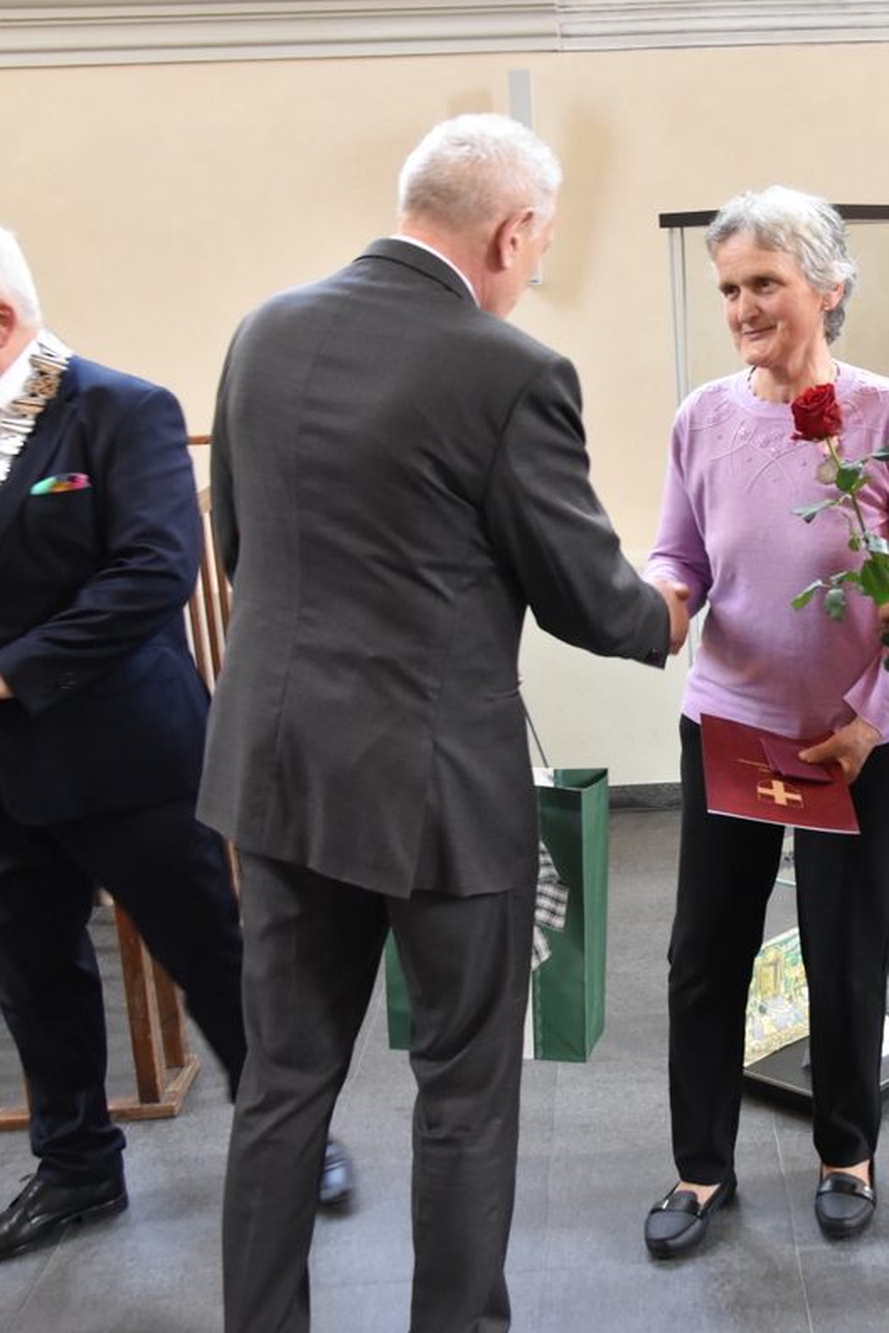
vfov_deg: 39.6
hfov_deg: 26.0
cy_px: 661
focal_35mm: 50
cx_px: 823
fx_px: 1852
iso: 1600
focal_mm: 22
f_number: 3.8
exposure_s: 1/40
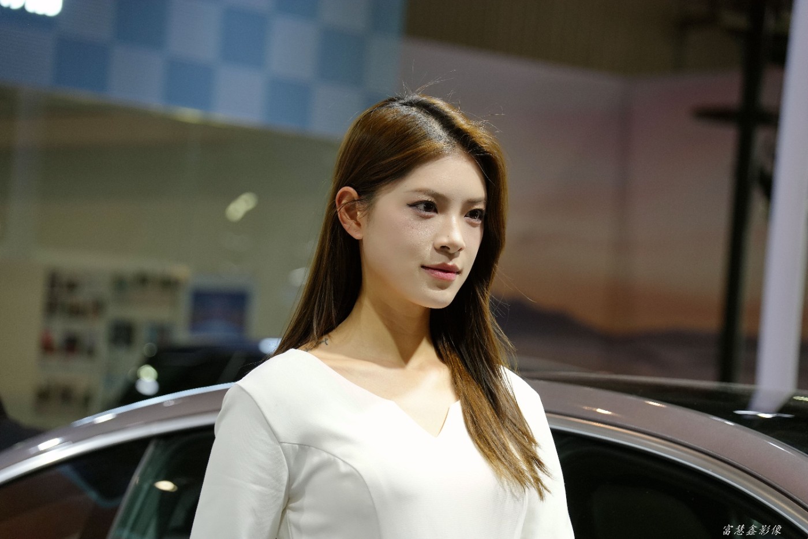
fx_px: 2760
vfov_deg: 11.1
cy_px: 270
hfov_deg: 16.7
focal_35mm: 123
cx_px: 404
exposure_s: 1/160
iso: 800
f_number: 5.6
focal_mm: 123
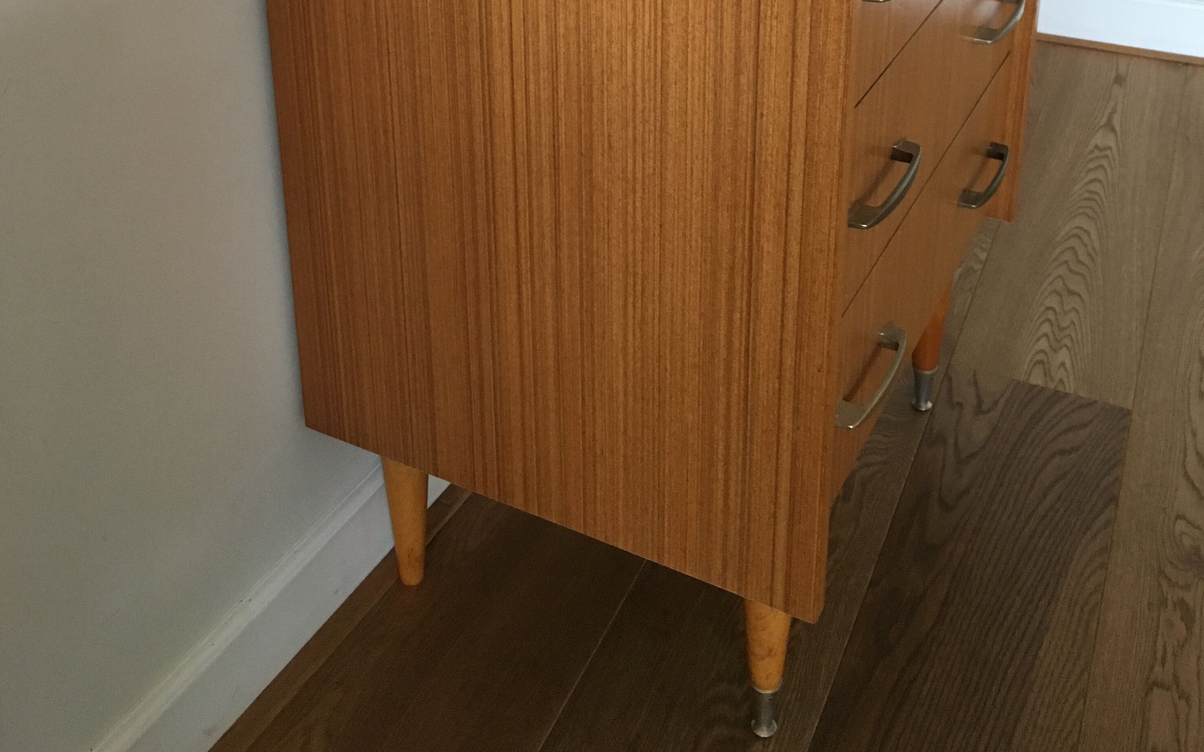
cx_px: 607
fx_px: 1378
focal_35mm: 42
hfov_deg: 47.2
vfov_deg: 28.3
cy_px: -31
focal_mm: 4.15
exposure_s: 1/20
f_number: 2.2
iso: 200
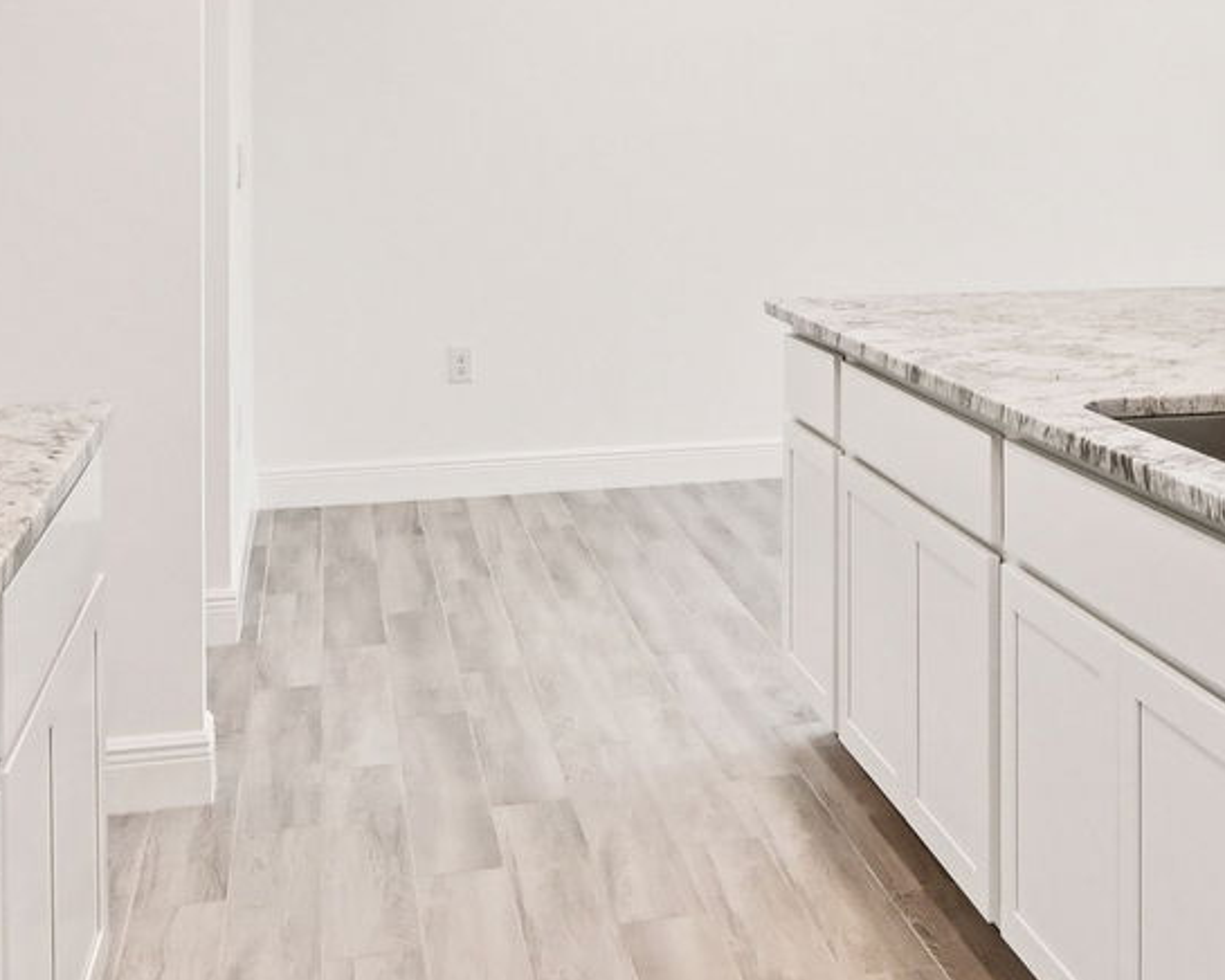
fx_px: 1922
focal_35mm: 53
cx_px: 982
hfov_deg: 34.3
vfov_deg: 27.9
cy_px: 164
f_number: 8
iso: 1000
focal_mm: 14
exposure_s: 1/125
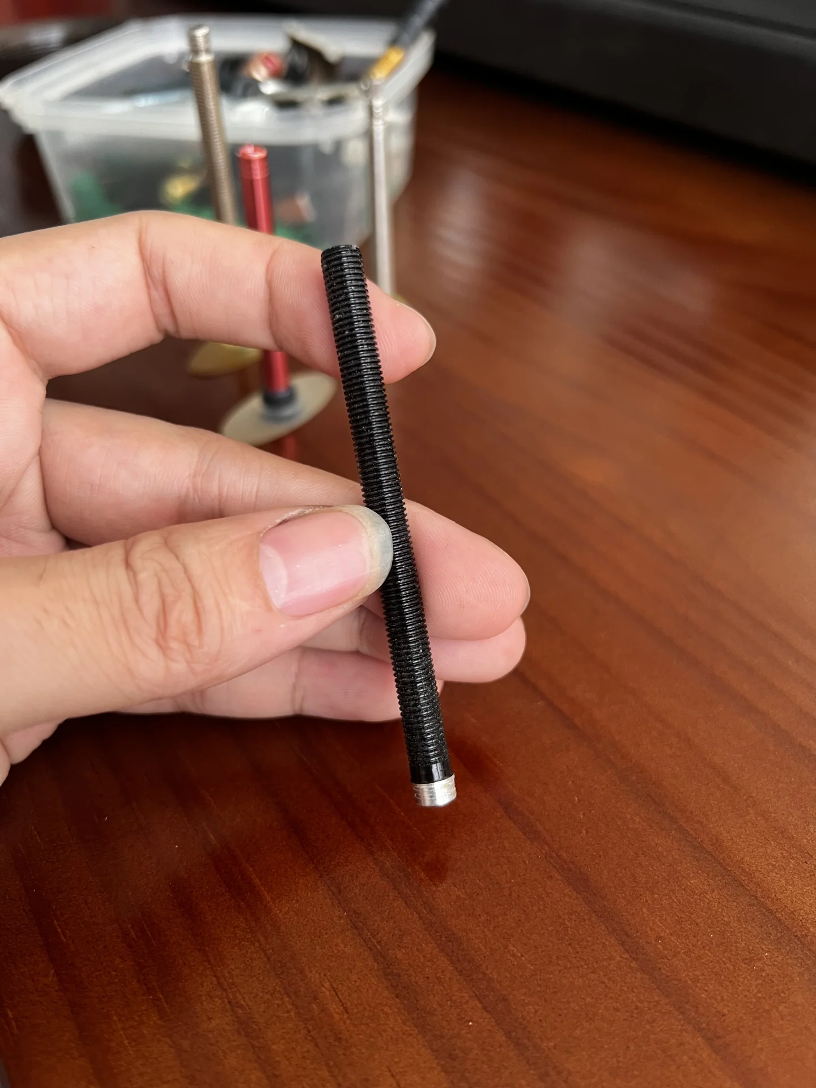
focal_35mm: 26
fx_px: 817
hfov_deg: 53.1
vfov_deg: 67.3
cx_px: 408
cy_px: 544
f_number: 1.5
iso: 125
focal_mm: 5.7
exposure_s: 1/70
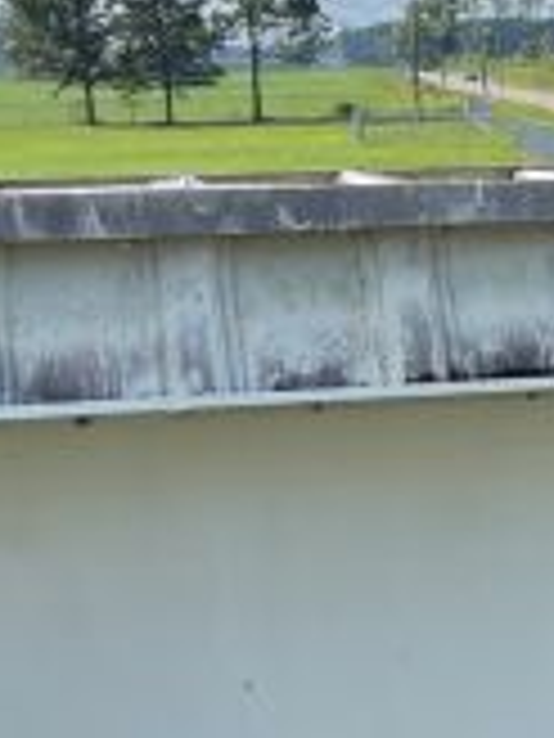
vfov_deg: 18.5
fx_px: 2262
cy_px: 504
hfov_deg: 12.5
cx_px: 1056
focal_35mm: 106
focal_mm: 5.1
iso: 32
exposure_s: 1/2123
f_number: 1.6
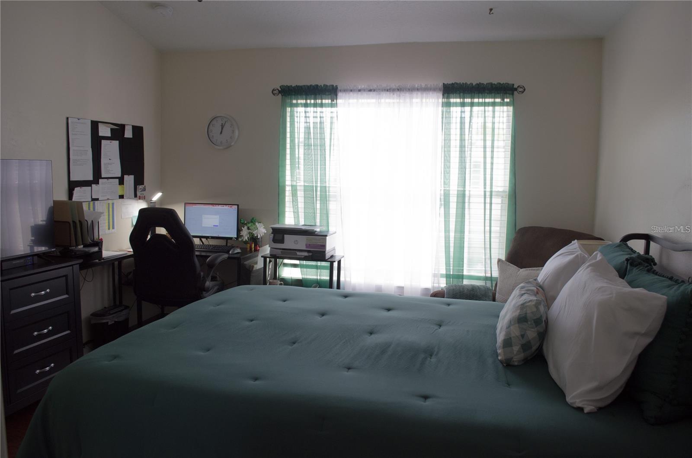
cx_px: 346
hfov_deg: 67.5
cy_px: 229
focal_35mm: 27
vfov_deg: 47.7
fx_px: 518
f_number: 5
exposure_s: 1/100
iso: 400
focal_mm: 18
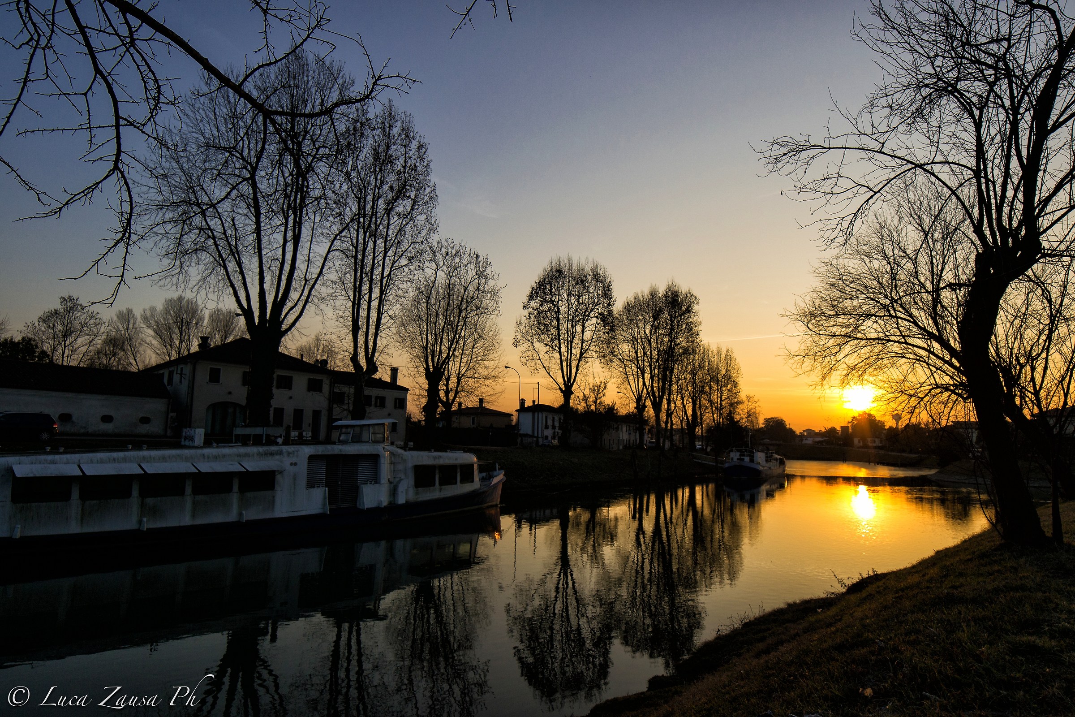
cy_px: 358
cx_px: 538
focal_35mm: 21
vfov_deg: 59.5
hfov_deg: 81.2
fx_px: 627
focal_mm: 14
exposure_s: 1/500
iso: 100
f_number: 5.6
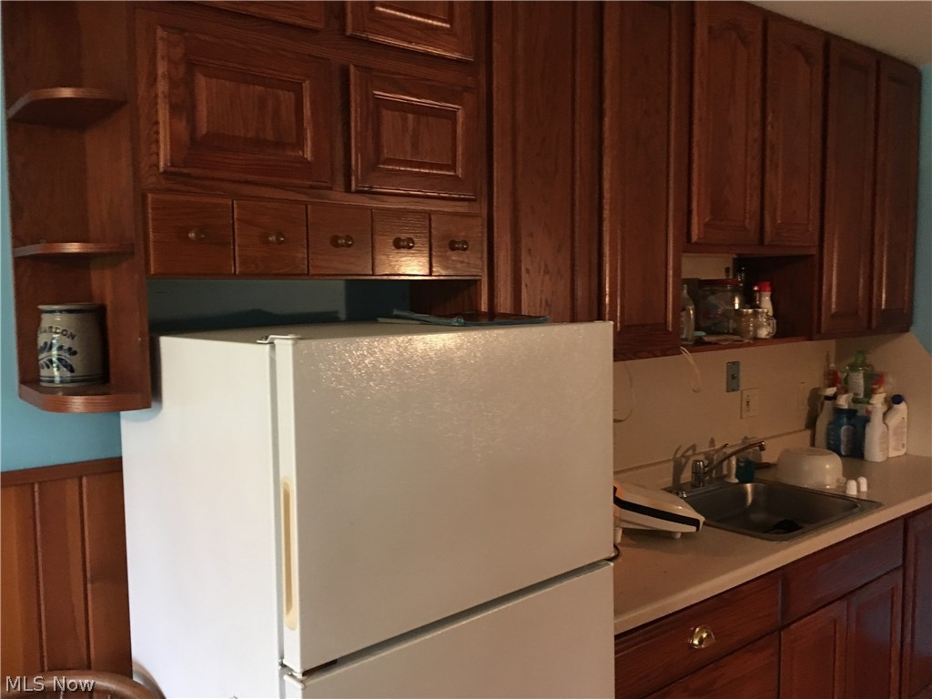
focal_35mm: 29
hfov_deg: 61.7
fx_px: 781
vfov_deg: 48.2
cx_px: 466
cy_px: 350
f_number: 2.2
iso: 200
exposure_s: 1/15
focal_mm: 4.15
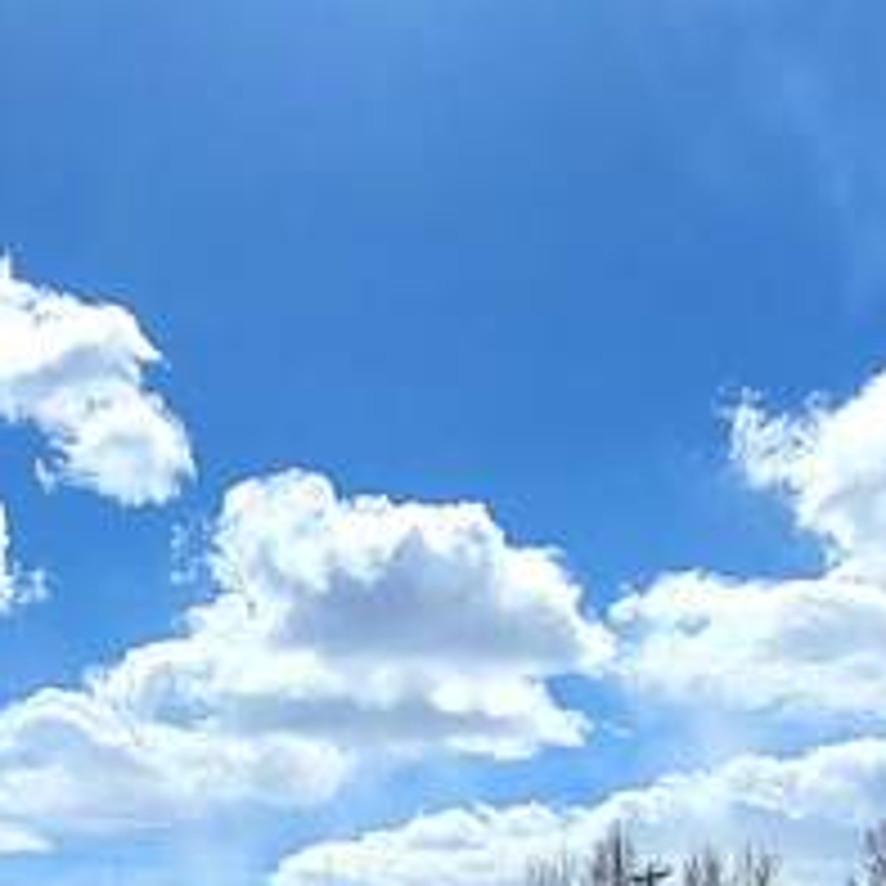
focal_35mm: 56
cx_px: 387
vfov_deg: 25.0
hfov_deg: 30.5
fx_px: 1622
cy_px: 1250
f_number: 2.2
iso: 32
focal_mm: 1.74
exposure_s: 1/3472
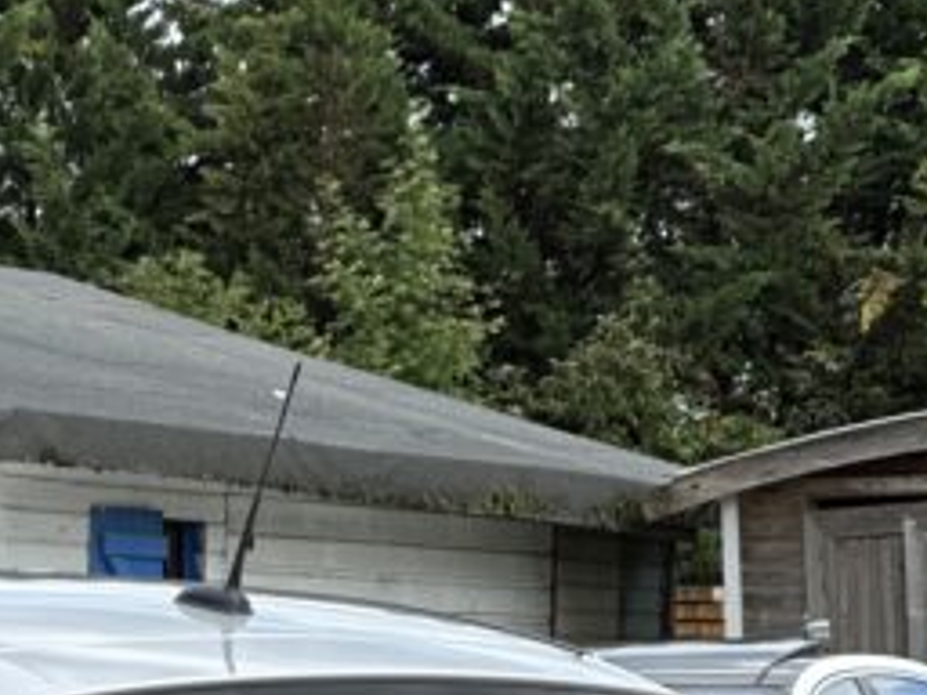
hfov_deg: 8.1
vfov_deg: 6.1
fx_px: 6454
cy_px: 1039
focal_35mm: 241
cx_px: -243
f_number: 2.8
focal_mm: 9
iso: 32
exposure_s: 1/335
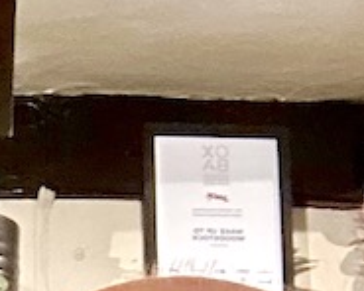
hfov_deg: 11.3
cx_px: -348
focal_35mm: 155
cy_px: 928
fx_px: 1670
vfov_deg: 8.2
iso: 500
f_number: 1.9
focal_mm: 2.69
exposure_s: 1/20
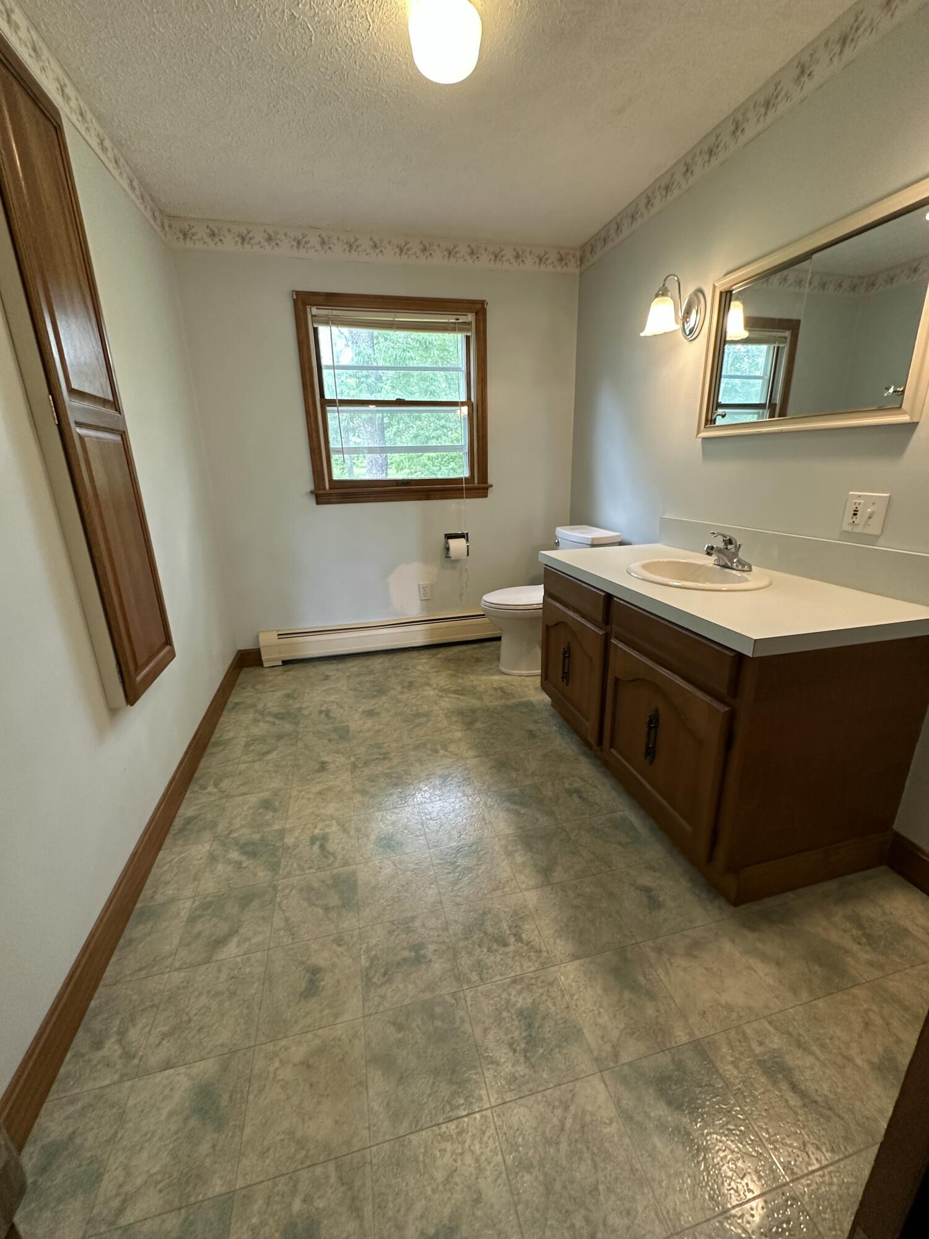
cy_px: 620
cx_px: 464
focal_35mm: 14
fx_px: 501
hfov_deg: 85.7
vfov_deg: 102.1
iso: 200
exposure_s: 1/60
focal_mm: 2.22
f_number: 2.2
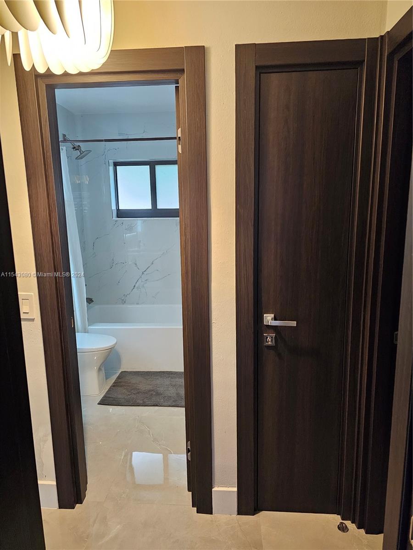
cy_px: 275
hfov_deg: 58.9
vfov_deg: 73.9
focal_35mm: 23
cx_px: 206
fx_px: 366
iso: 1000
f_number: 1.7
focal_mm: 6.3
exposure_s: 1/120
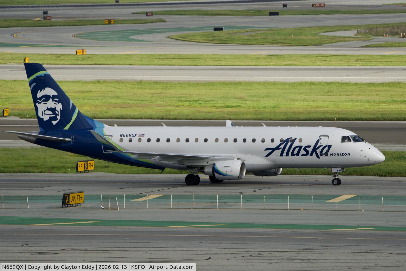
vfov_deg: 3.4
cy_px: 136
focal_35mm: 400
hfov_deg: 5.2
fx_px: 4511
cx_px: 203
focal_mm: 400
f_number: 5.6
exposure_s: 1/4000
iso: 400
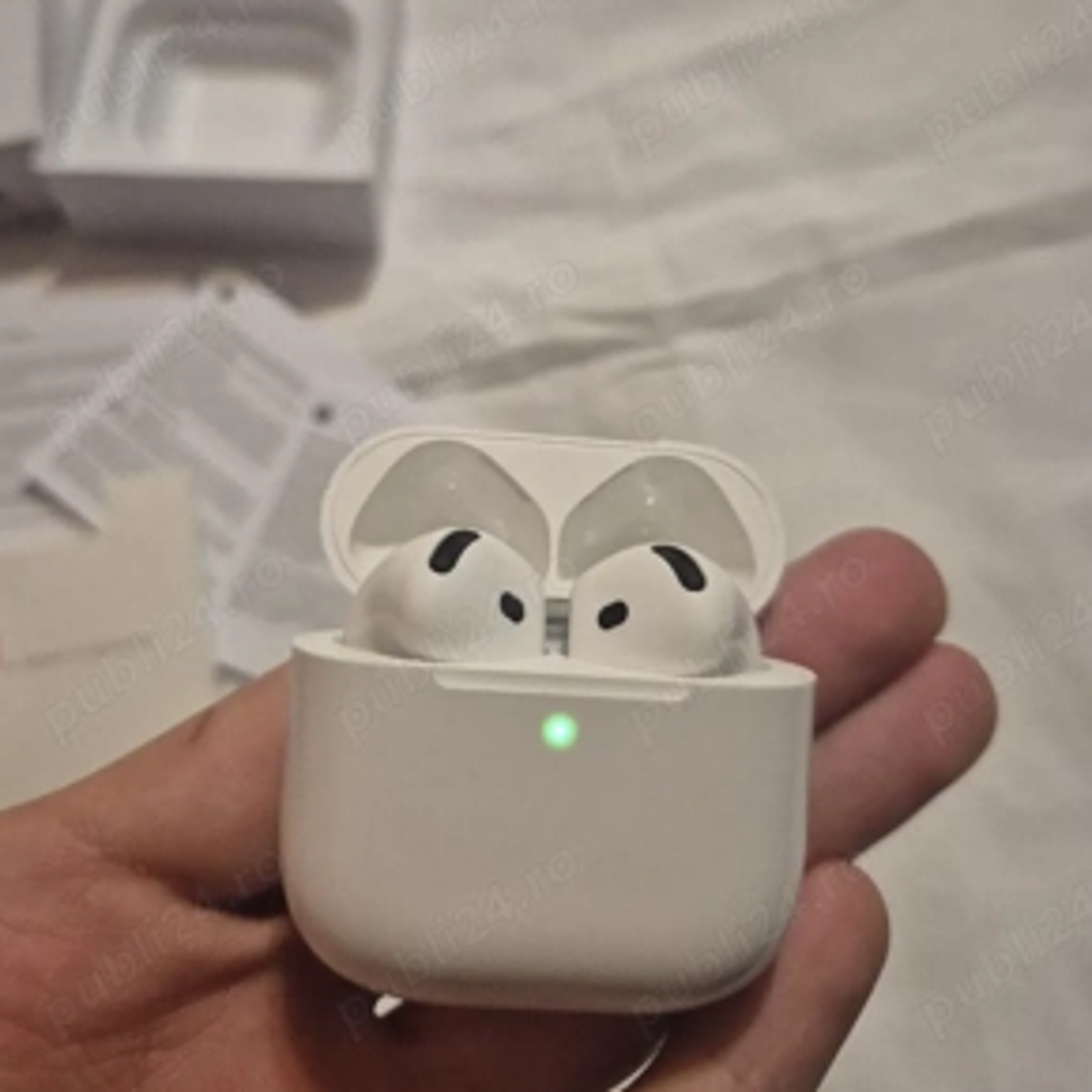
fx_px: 999
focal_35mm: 28
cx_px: 531
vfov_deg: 56.5
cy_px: 395
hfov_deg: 57.3
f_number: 1.8
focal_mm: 5.4
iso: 500
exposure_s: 1/100
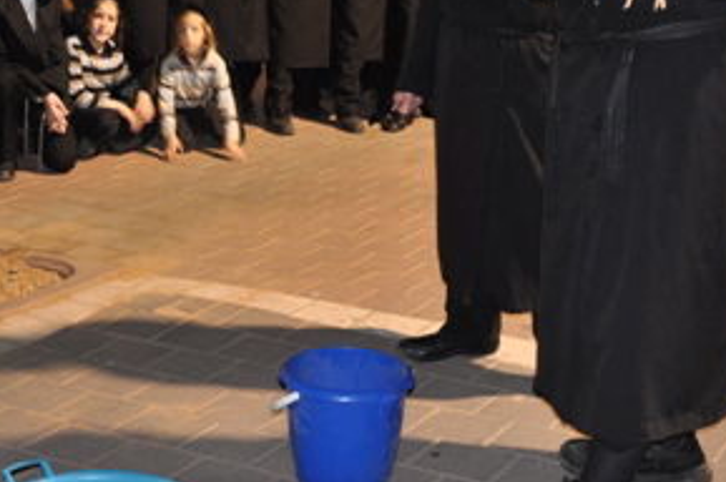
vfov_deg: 18.4
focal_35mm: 73
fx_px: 1470
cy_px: 59
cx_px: 279
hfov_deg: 27.7
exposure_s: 1/13
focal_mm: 22
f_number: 5.6
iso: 640
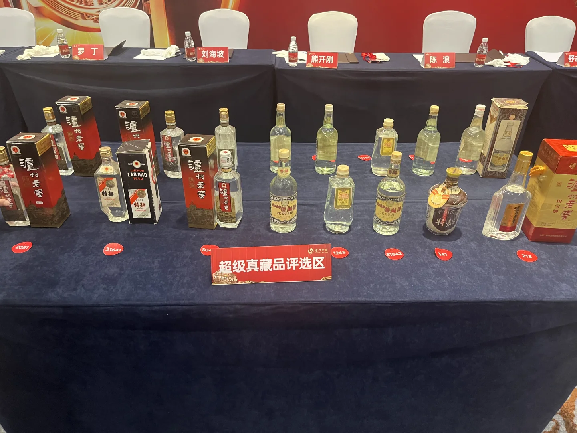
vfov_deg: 53.1
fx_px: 433
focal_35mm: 26
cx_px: 288
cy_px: 216
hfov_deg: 67.3
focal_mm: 5.1
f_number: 1.6
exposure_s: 1/50
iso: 500
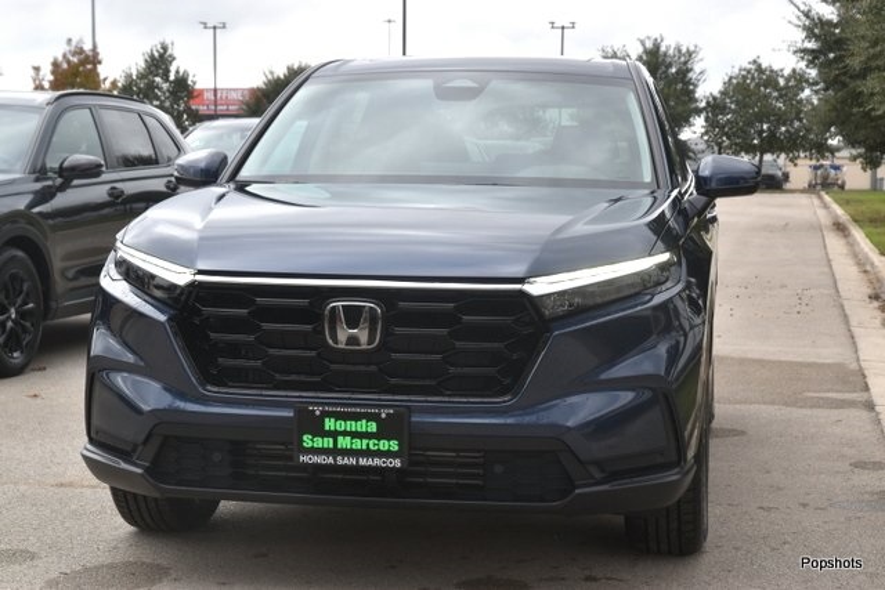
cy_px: 295
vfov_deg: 18.9
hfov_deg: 28.1
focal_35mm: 72
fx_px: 1770
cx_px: 442
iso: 200
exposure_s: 1/250
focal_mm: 48
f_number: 8
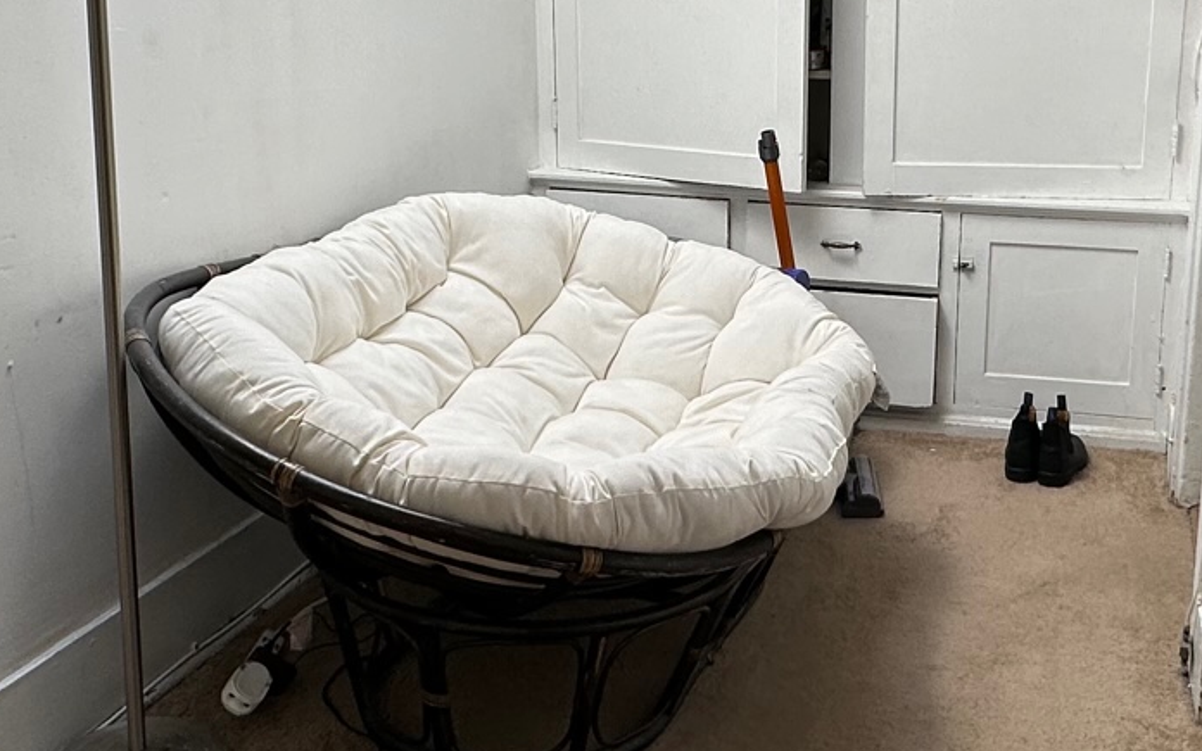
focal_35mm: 43
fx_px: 1409
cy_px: 271
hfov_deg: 45.8
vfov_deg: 29.7
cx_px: 750
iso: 40
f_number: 2.2
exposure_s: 1/99
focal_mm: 2.22
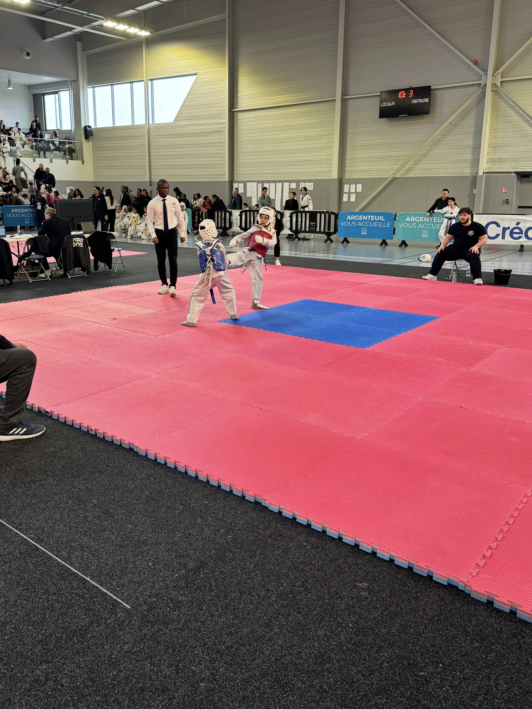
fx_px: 574
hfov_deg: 49.6
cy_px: 320
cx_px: 233
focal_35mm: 28
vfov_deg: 63.3
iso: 125
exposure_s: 1/50
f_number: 1.78
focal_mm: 6.76
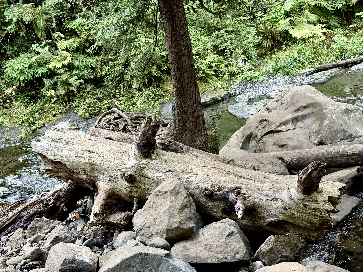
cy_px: 136
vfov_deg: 30.3
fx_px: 503
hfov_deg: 39.7
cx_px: 182
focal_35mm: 48
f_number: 1.78
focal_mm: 6.76
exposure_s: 1/121
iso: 64
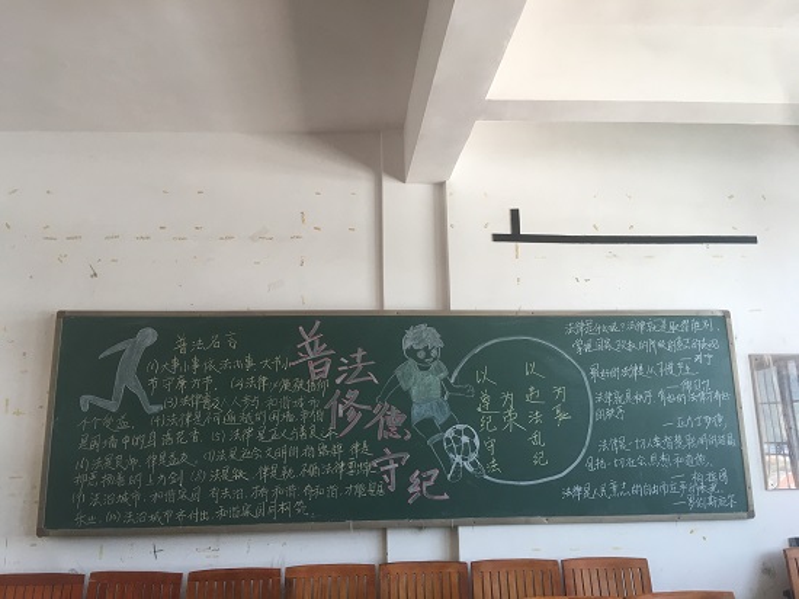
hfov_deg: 61.7
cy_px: 300
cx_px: 400
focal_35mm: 29
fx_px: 669
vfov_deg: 48.2
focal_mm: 4.15
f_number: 2.2
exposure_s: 1/33
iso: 25
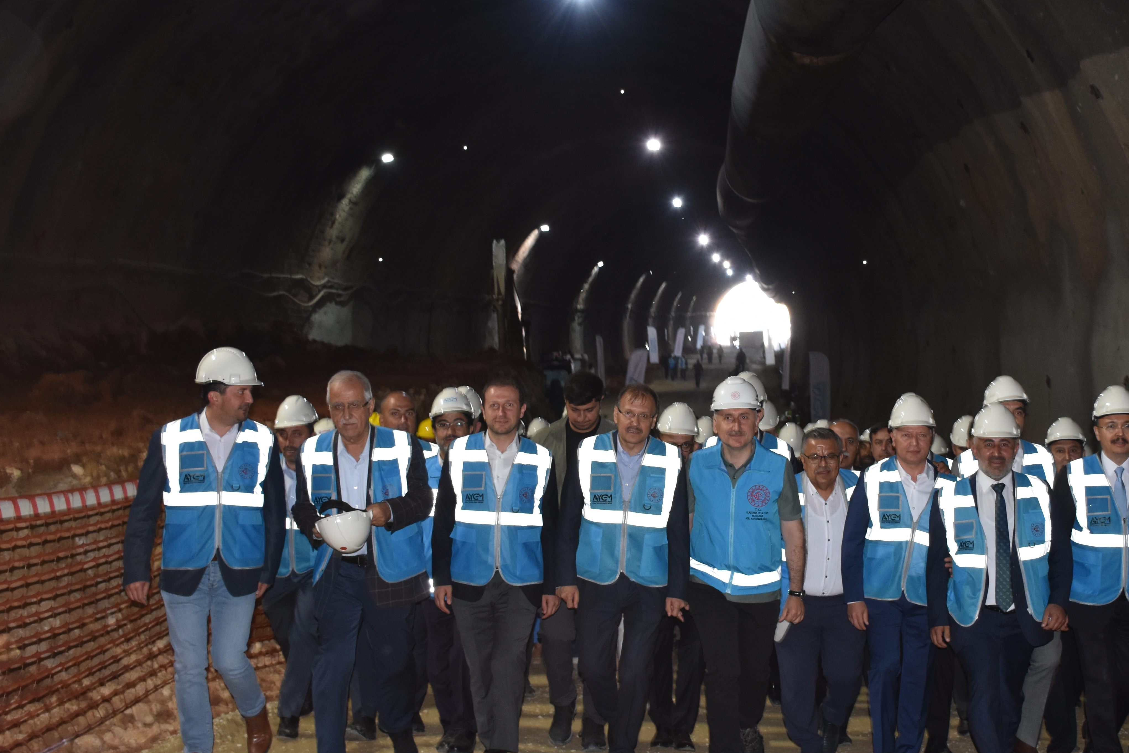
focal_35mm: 51
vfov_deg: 26.6
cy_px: 331
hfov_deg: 38.7
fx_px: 1591
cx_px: 728
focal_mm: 23
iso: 1000
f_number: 5
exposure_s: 1/60
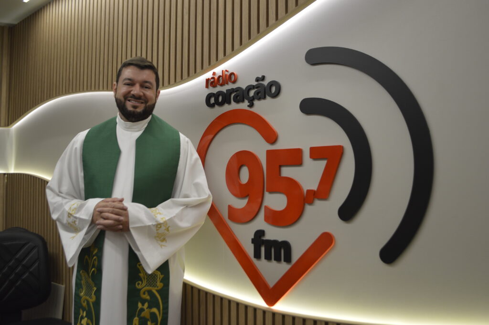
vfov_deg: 39.9
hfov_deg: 57.3
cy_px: 162
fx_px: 448
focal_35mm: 33
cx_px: 244
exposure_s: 1/60
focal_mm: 22
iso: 400
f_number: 3.8
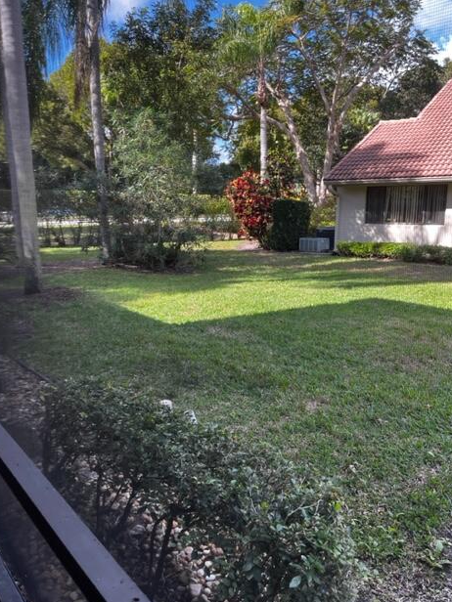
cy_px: 296
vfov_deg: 65.3
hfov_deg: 51.4
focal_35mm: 27
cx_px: 222
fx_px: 470
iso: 40
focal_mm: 5.1
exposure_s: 1/227
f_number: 1.6
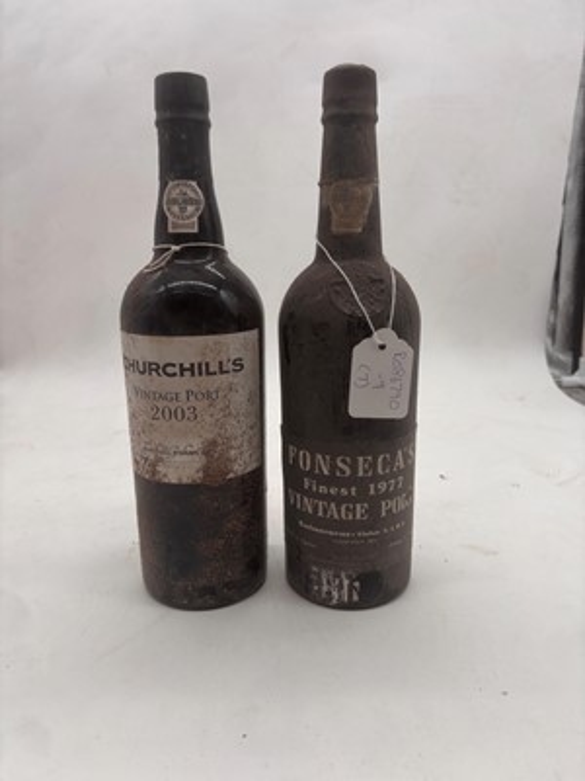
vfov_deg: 67.3
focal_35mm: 26
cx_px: 292
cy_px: 390
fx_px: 586
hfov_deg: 53.1
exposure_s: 1/448
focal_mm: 5.96
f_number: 1.6
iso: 50
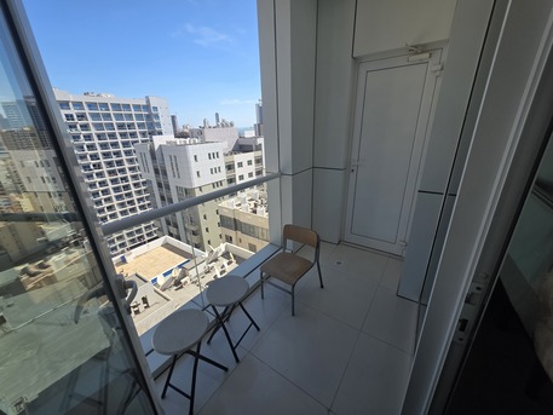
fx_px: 208
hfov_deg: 106.2
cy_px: 208
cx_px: 276
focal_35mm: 13
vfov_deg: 89.9
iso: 40
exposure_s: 1/1347
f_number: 1.9
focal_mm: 2.2
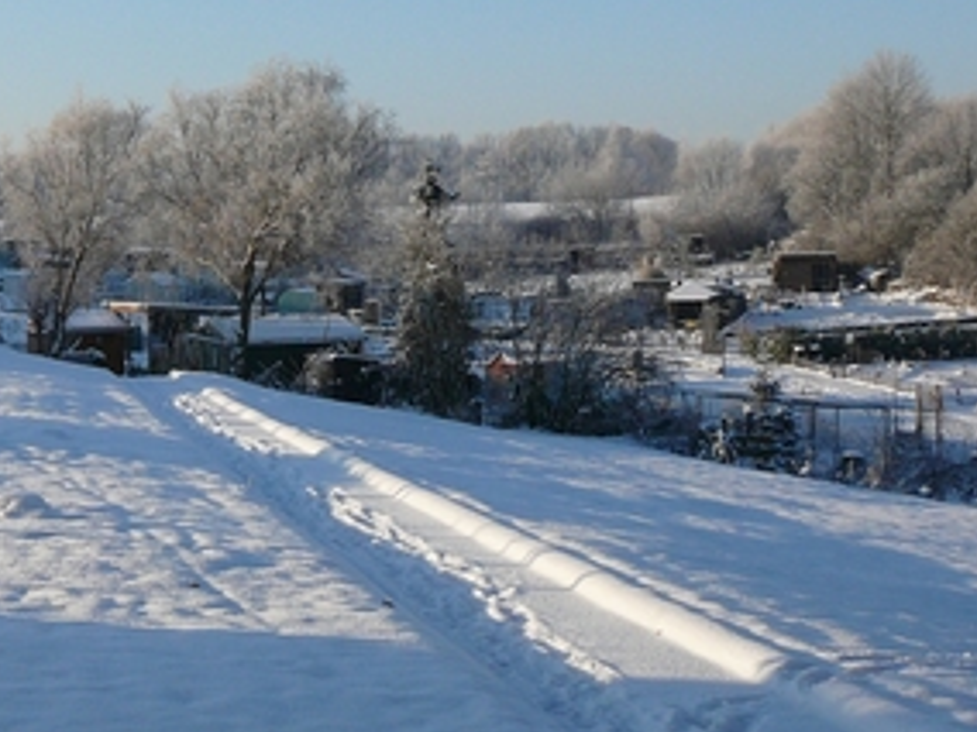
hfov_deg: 25.7
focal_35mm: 74
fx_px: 2089
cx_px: 138
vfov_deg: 19.8
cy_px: 241
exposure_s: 1/500
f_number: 5
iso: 80
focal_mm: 5.2
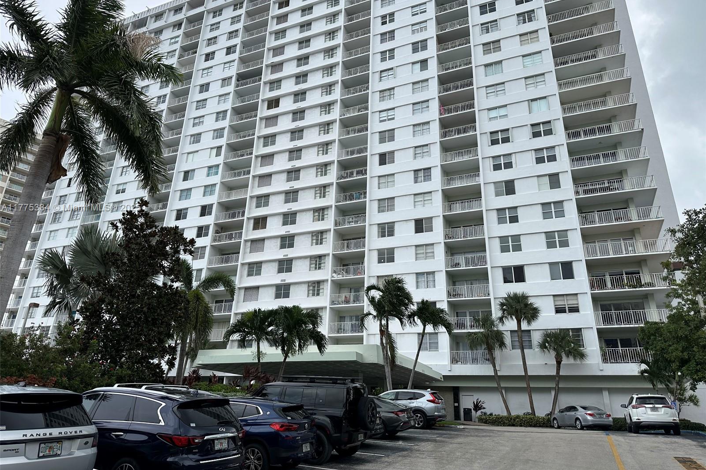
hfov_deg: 71.5
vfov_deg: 51.2
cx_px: 353
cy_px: 208
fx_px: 490
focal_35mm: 25
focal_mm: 6.86
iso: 80
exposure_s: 1/4348
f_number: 1.78
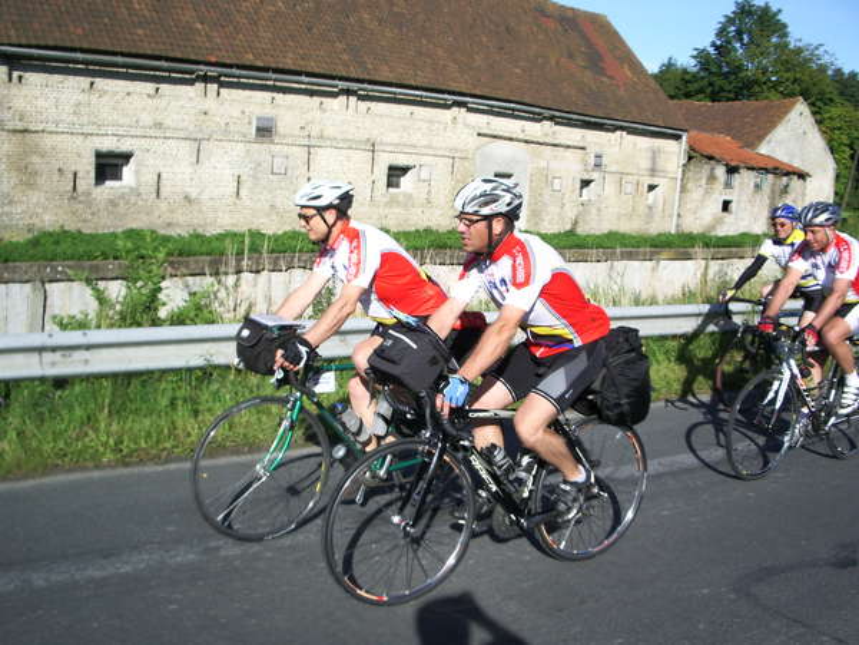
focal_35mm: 35
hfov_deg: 52.6
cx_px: 430
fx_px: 869
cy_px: 322
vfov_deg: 40.7
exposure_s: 1/400
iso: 50
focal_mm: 5.8
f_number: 4.3
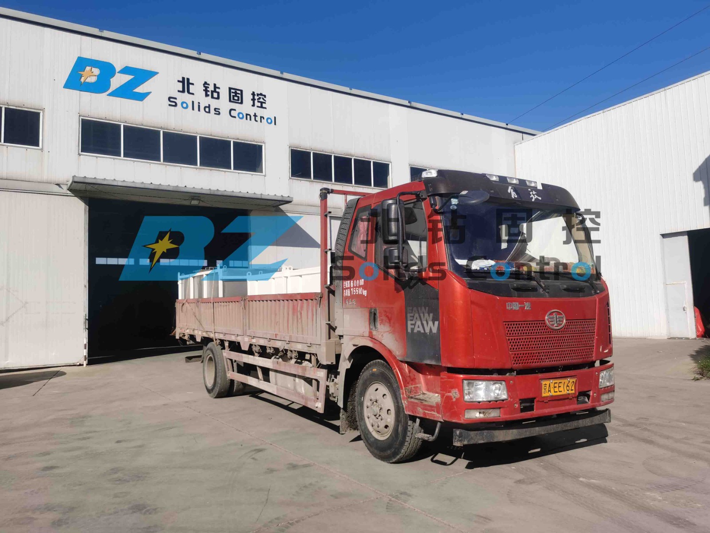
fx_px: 554
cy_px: 266
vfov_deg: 51.4
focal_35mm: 27
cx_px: 355
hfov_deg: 65.3
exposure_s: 1/5682
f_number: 1.6
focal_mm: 5.56
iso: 50
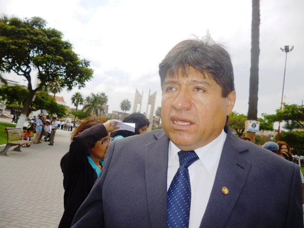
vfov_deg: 49.7
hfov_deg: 63.4
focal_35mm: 28
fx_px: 246
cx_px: 152
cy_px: 114
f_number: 3.1
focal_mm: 5
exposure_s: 1/1600
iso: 100
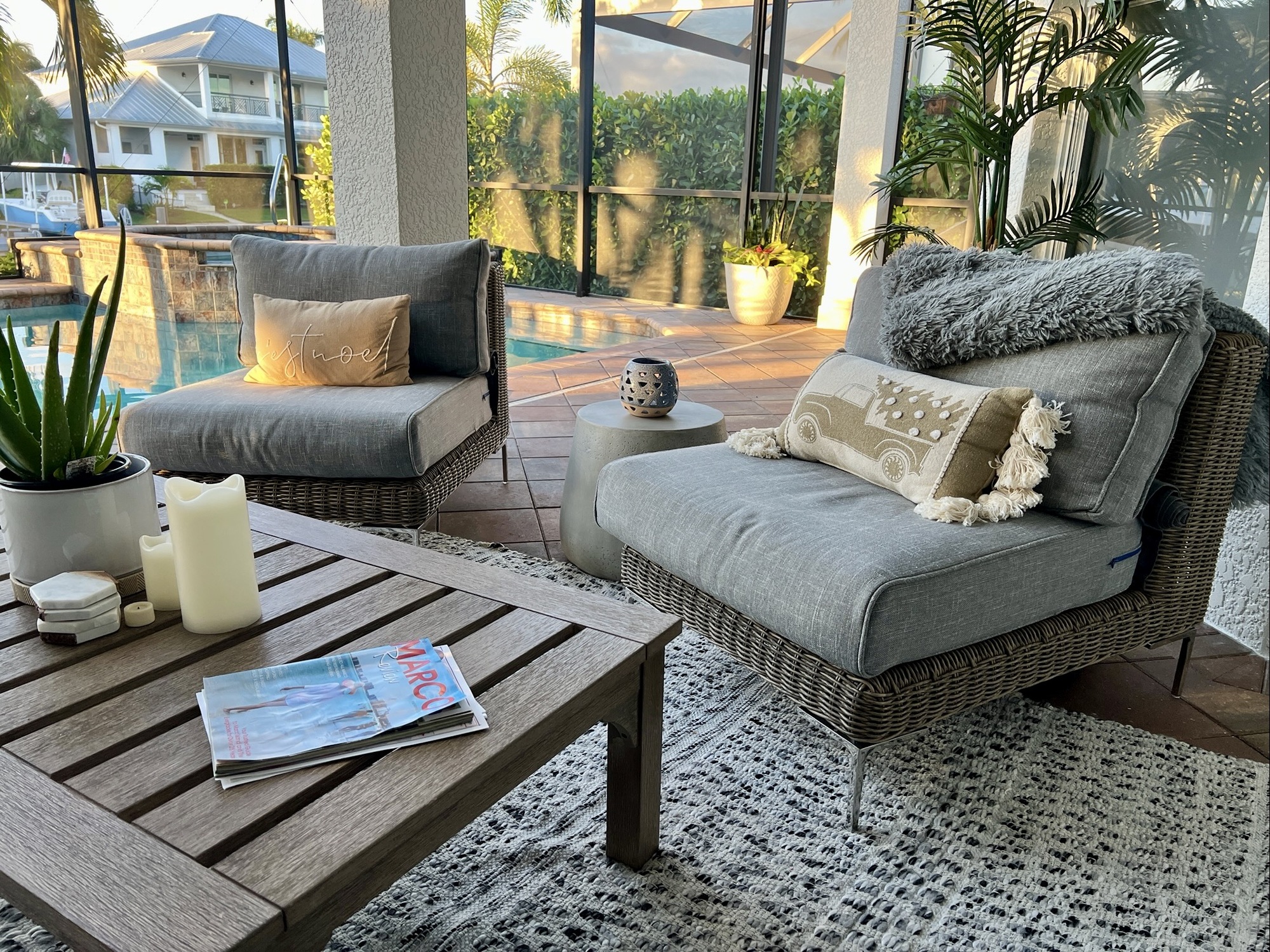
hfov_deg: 67.3
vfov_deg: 53.0
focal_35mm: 26
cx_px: 635
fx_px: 954
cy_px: 476
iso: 80
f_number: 1.5
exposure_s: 1/121
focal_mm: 5.7
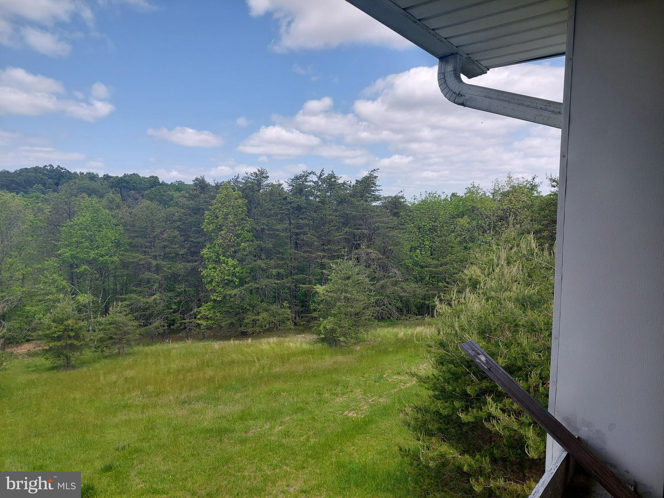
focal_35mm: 24
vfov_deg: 56.8
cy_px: 249
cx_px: 332
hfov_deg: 71.6
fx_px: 460
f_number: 1.8
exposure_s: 1/884
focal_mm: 5.23
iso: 40
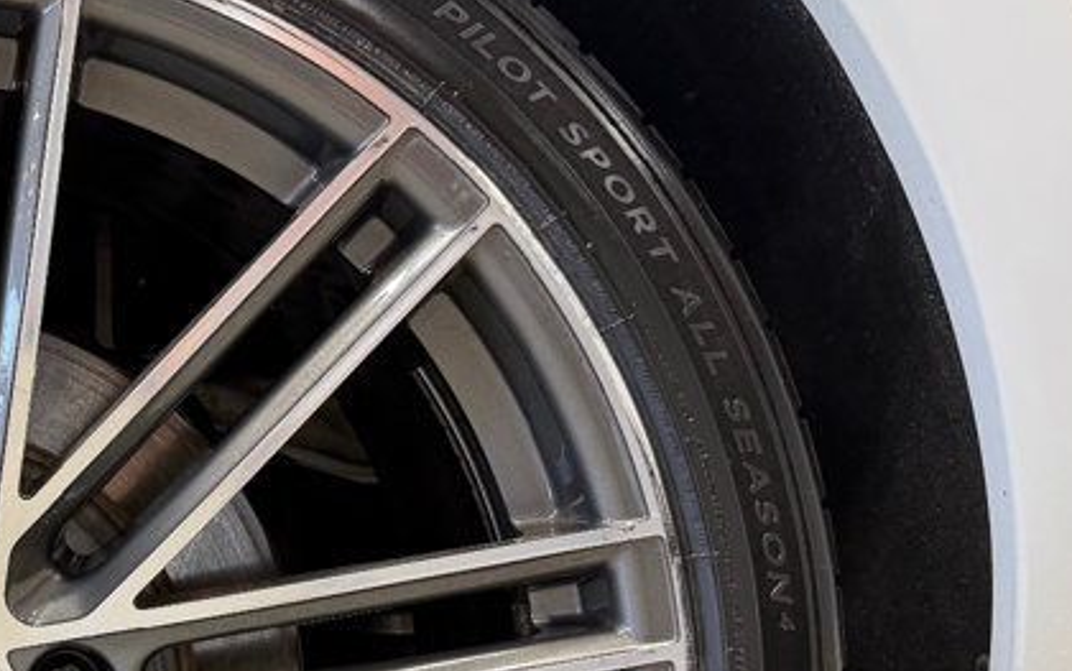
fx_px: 1812
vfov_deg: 20.3
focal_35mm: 62
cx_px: -36
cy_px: 671
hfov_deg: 30.3
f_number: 1.78
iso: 160
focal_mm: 6.76
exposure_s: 1/120
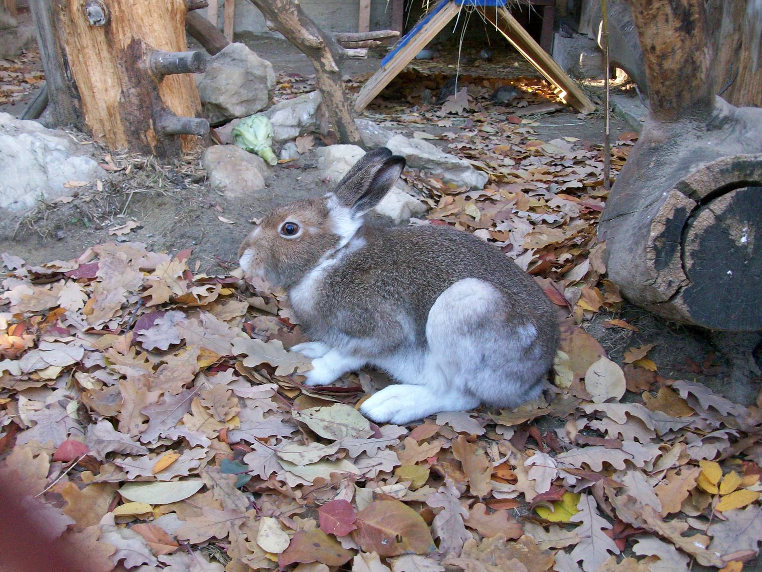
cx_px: 381
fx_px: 748
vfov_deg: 41.8
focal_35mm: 34
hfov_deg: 54.0
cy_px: 286
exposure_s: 1/60
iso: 151
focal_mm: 5.7
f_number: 2.8
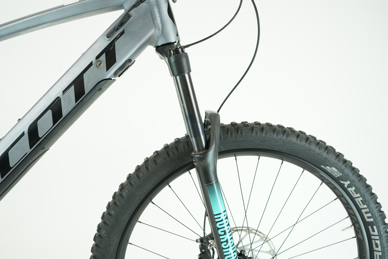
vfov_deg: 41.1
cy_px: 130
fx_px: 345
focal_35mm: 32
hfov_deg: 58.7
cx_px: 194
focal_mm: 32
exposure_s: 1/200
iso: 2000
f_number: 5
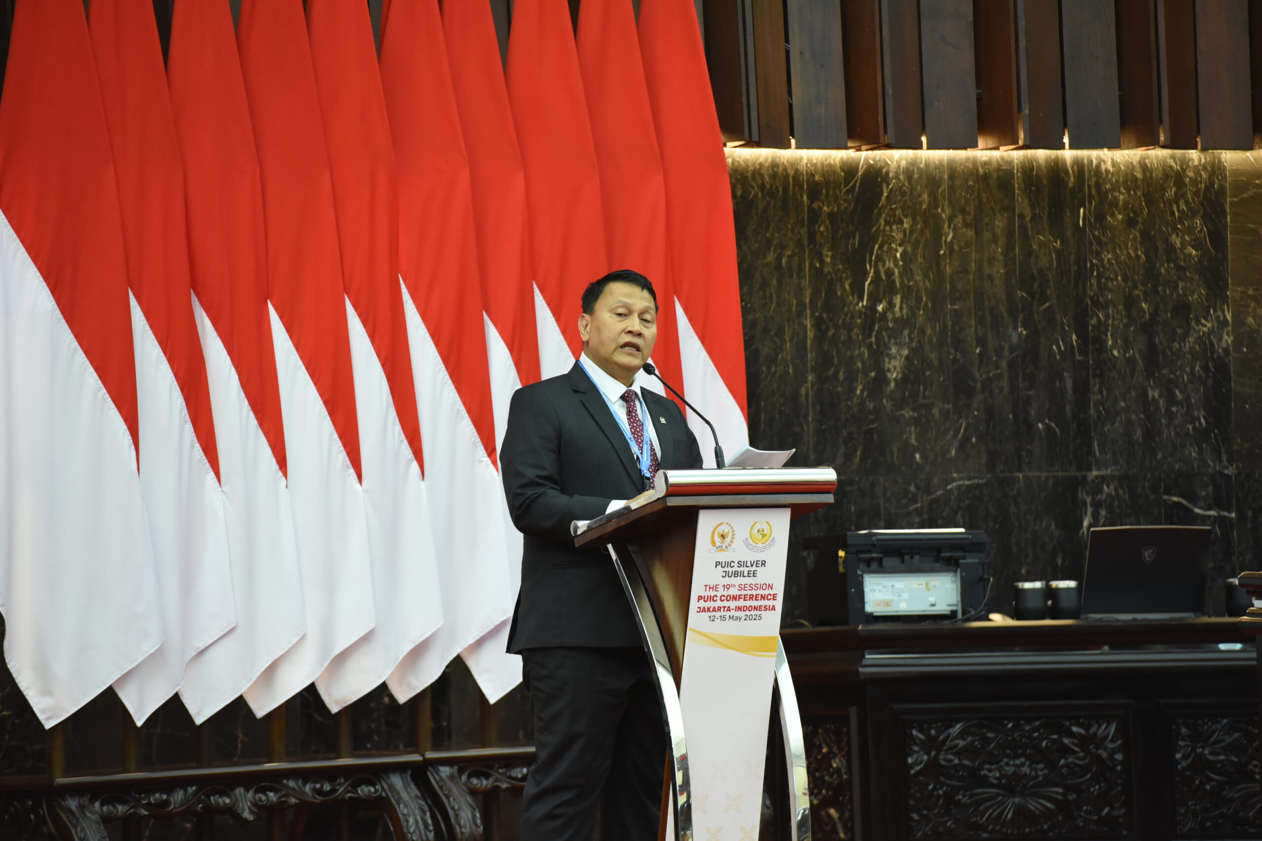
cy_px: 420
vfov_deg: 6.9
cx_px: 631
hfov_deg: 10.3
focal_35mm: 200
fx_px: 7011
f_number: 4
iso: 3200
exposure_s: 1/125
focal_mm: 200
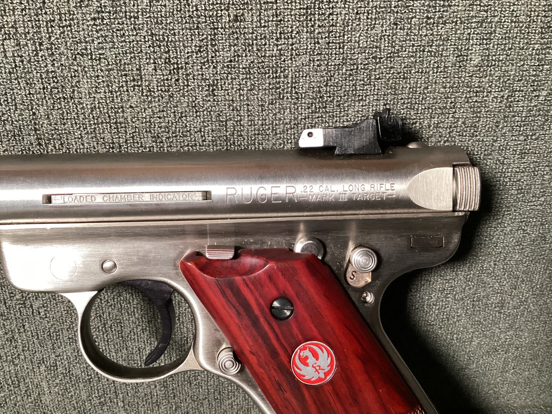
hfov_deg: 58.3
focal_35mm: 31
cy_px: 207
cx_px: 276
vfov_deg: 45.4
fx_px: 494
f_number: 2.4
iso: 320
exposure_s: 1/40
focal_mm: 3.3
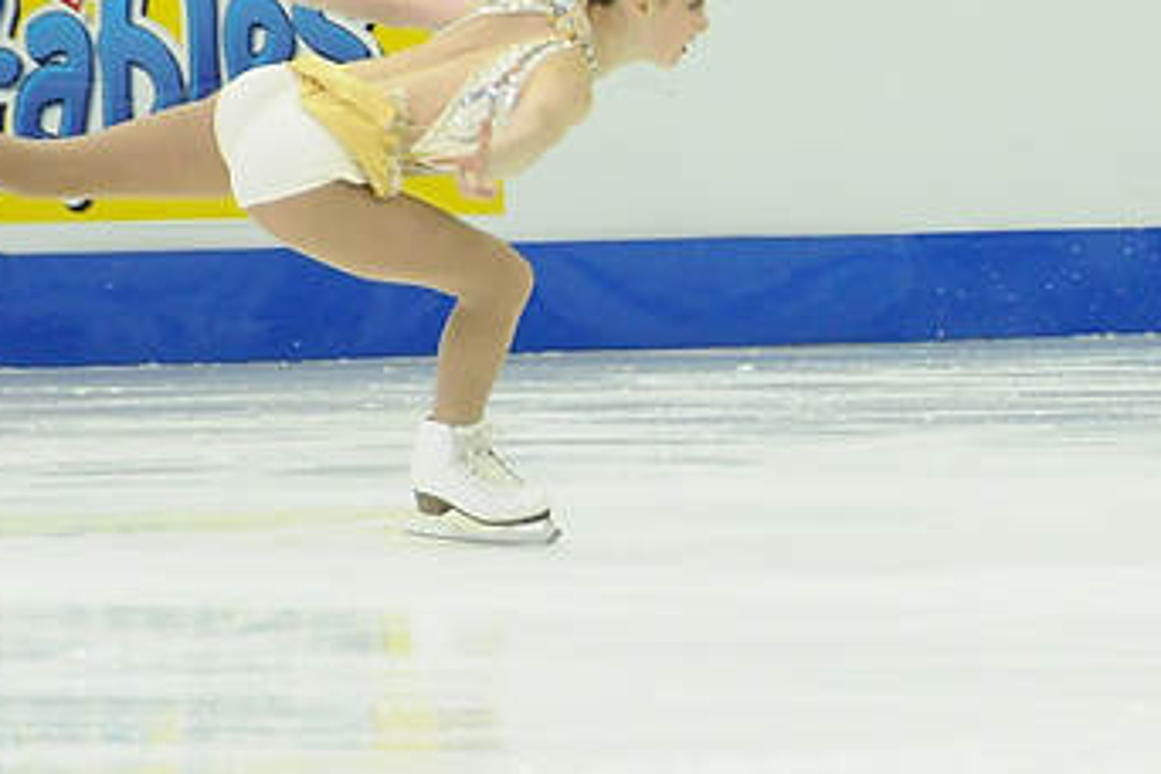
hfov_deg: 3.9
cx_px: 1008
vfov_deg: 2.6
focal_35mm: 527
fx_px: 16994
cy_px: 297
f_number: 5.6
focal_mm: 150
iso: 3200
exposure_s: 1/640
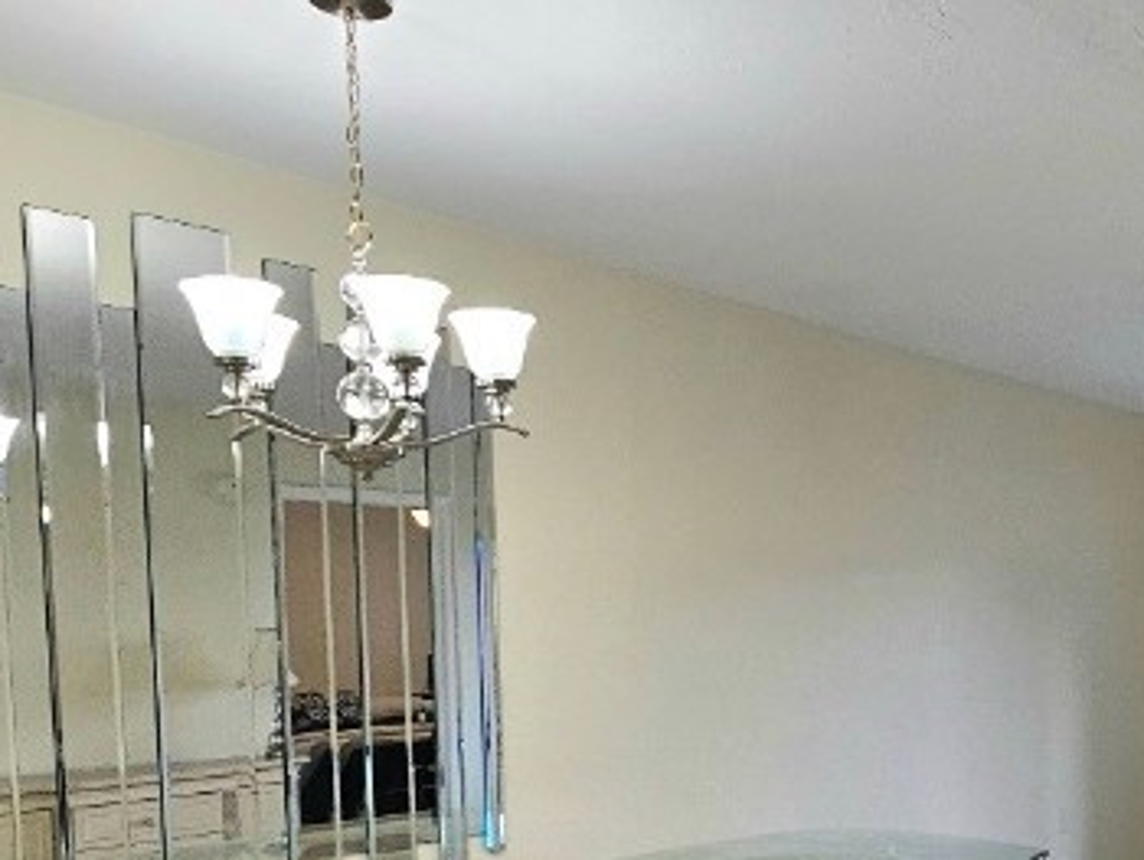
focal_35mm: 38
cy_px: 677
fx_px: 1257
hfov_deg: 44.5
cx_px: 1030
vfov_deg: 36.6
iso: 100
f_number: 2.2
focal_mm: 2.2
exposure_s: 1/120
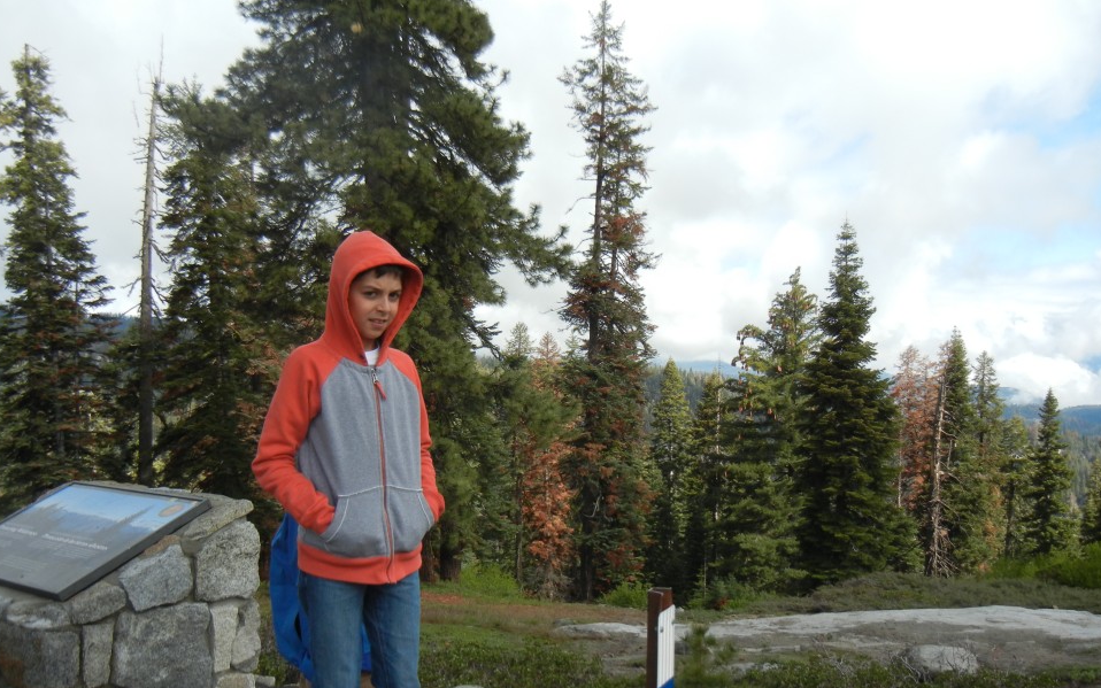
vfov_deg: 37.1
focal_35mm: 34
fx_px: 1020
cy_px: 422
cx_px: 573
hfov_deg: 56.7
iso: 160
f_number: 3.5
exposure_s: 1/846
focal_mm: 5.4
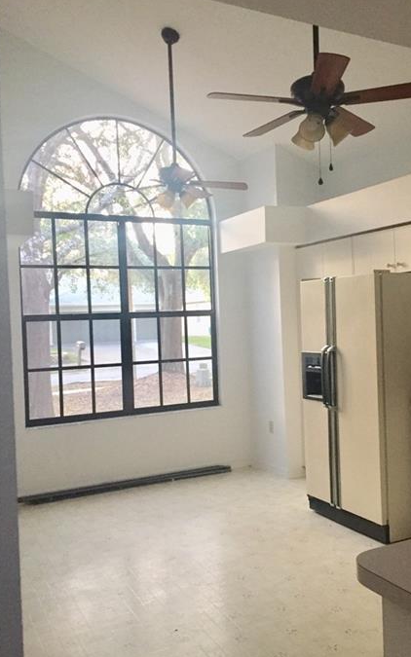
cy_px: 333
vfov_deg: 55.3
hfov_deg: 35.9
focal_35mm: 35
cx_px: 274
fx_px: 627
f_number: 2.2
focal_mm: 4.15
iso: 200
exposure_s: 1/30
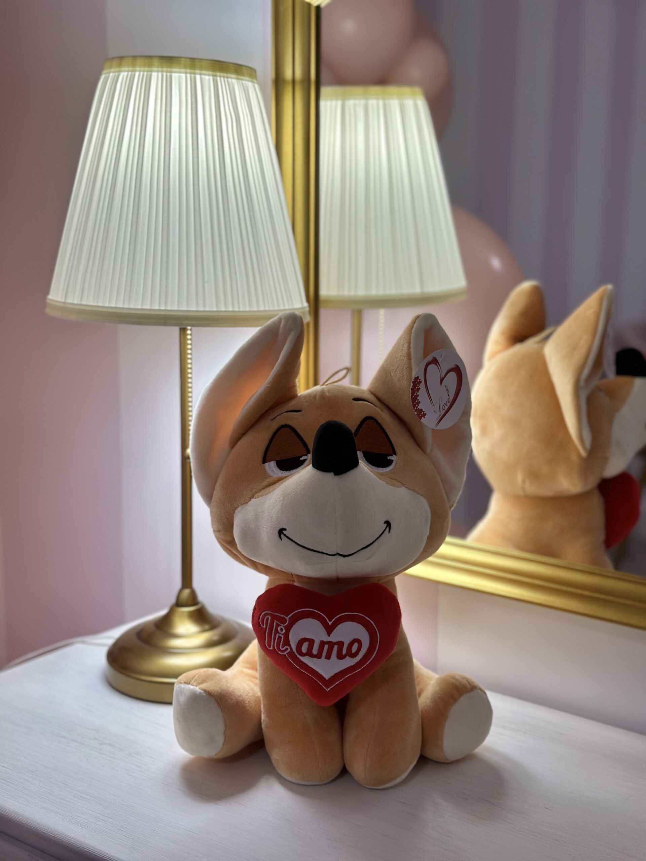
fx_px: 1194
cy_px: 430
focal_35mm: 48
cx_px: 323
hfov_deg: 30.3
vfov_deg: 39.7
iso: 80
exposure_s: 1/327
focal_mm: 6.86
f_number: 1.78
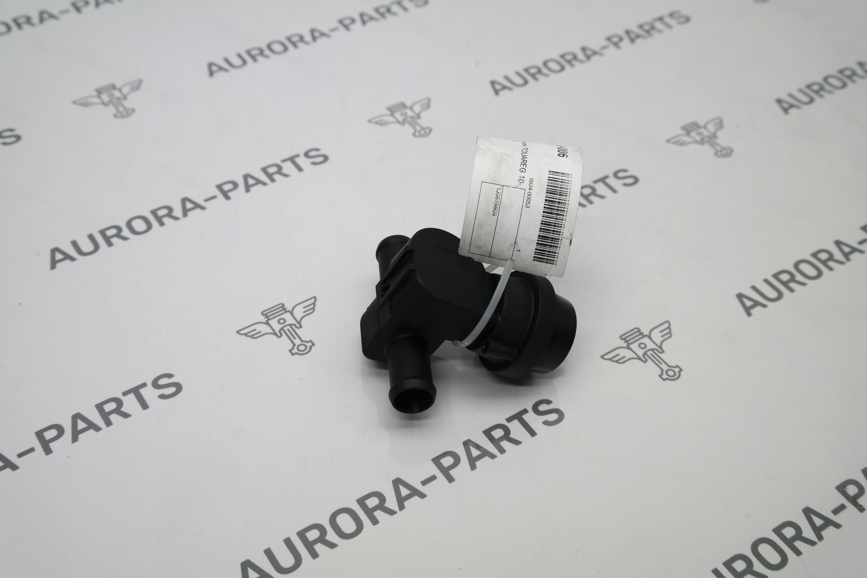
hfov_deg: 35.6
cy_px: 289
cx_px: 434
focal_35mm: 56
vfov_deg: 24.2
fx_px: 1349
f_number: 4.5
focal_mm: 37
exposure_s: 1/100
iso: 200
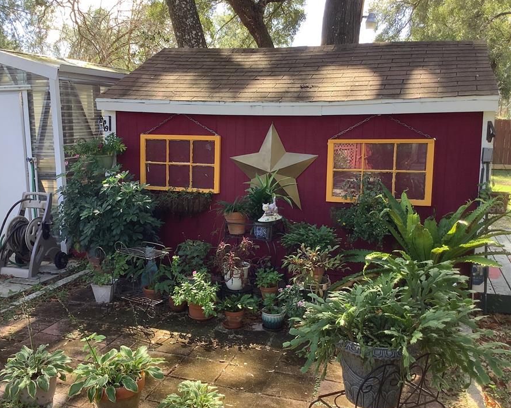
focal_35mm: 35
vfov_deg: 42.2
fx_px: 529
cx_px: 216
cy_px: 209
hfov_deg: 51.3
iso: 40
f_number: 2.4
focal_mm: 3.3
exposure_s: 1/100
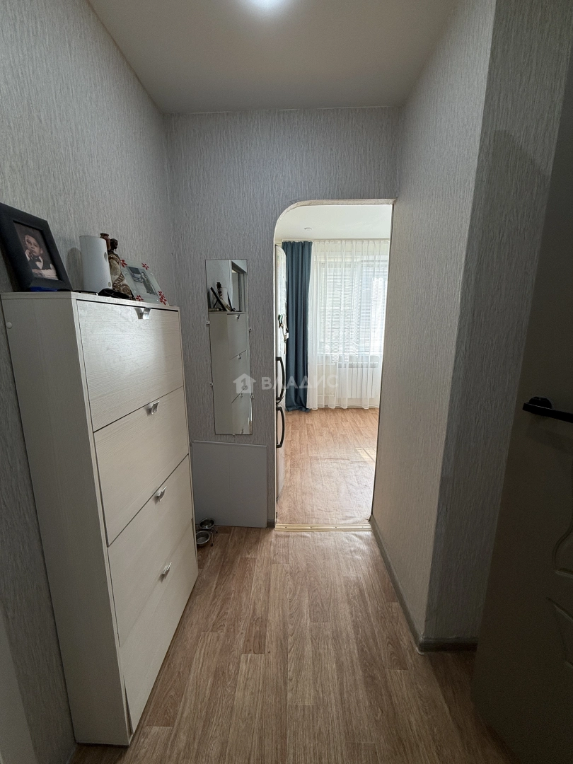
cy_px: 382
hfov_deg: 85.7
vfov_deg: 102.1
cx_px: 286
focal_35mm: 14
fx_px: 309
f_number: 2.2
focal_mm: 2.22
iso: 50
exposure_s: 1/100
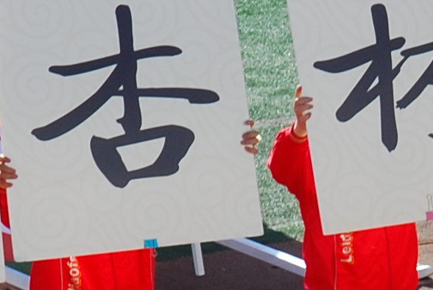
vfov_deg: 2.9
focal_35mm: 474
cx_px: 678
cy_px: 349
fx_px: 5710
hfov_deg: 4.3
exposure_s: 1/100
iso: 100
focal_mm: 48
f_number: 8
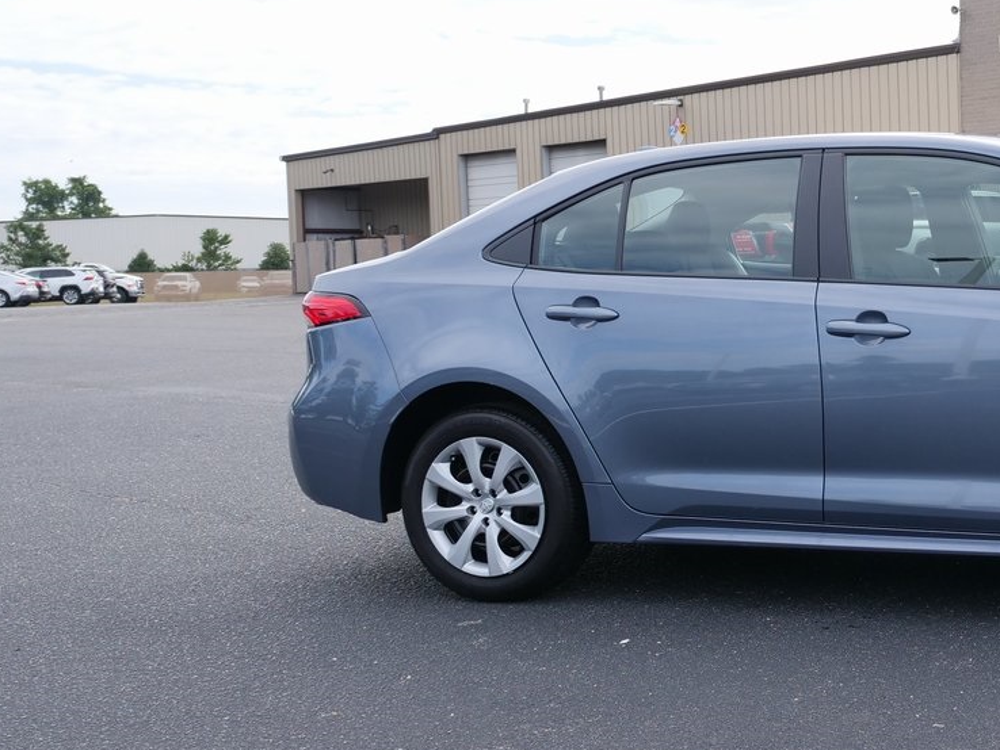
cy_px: 391
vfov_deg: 28.0
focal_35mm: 52
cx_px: 1004
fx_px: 1503
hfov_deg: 33.6
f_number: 4
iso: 200
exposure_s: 1/500
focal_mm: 12
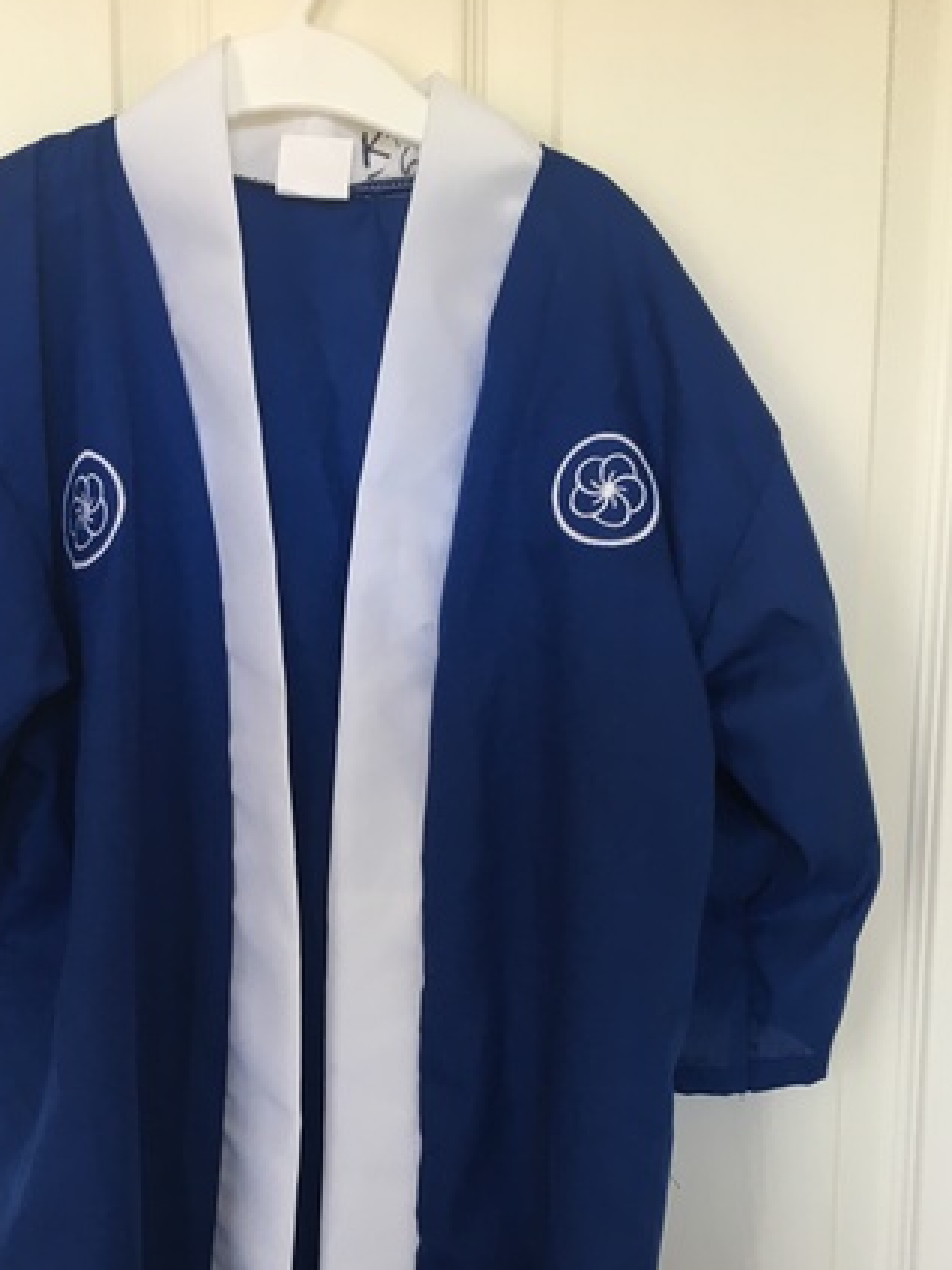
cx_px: 305
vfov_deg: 44.8
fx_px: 1503
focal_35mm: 41
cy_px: 884
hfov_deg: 34.8
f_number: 2.2
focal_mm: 4.15
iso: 64
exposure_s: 1/33
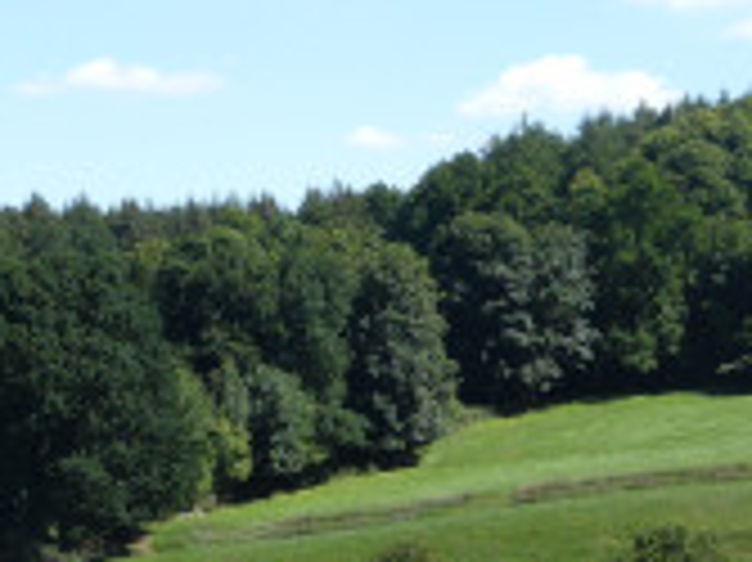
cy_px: 753
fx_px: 2996
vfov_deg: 10.5
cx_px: 221
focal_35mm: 138
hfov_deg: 14.3
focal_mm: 7.9
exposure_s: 1/500
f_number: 4.1
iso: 100
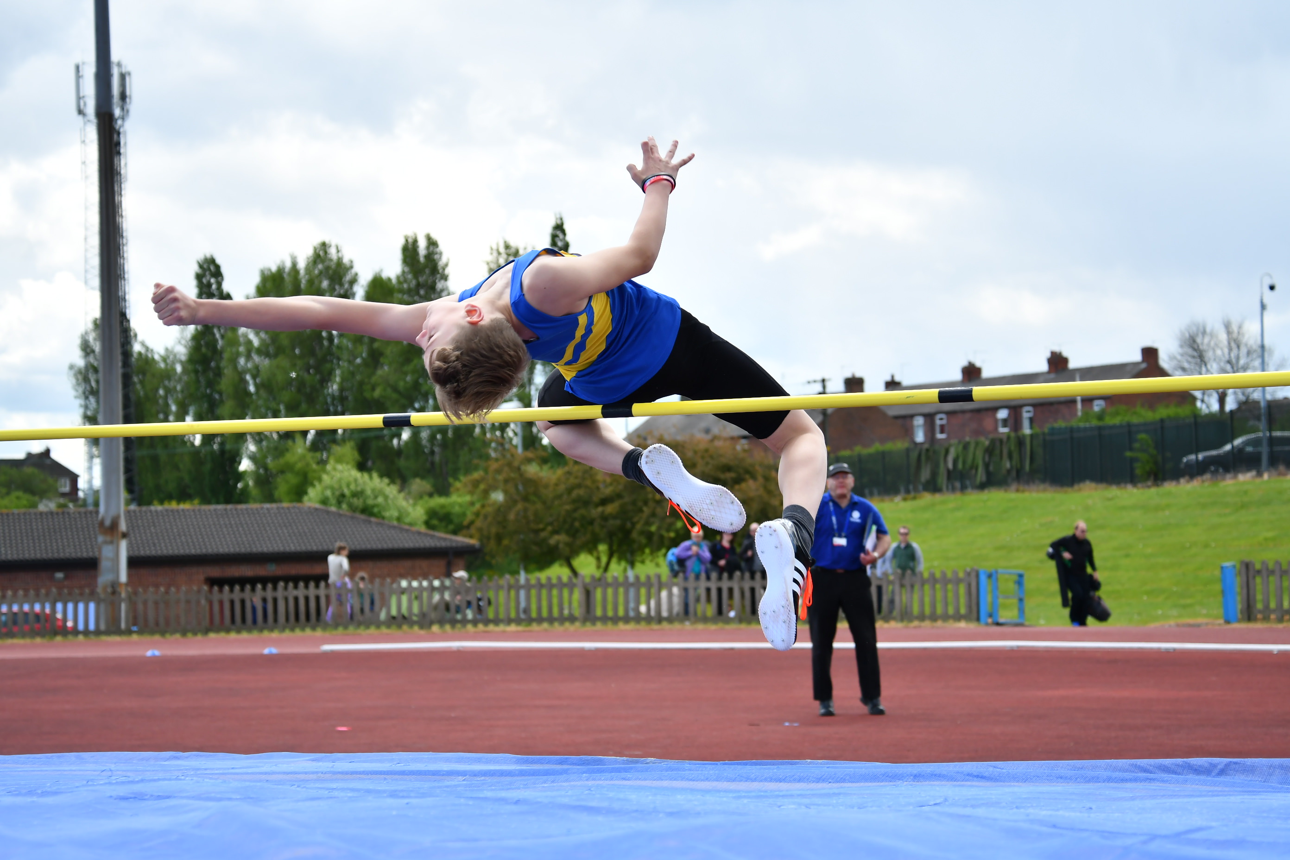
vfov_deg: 16.6
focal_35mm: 82
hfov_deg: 24.6
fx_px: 2956
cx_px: 645
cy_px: 430
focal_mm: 55
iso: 250
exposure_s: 1/1000
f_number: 4.2
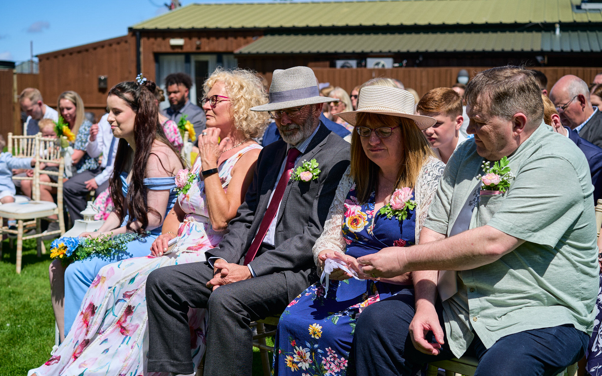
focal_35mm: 57
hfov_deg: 35.7
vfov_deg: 22.7
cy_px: 202
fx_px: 935
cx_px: 300
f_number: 4.5
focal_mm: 55
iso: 250
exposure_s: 1/250
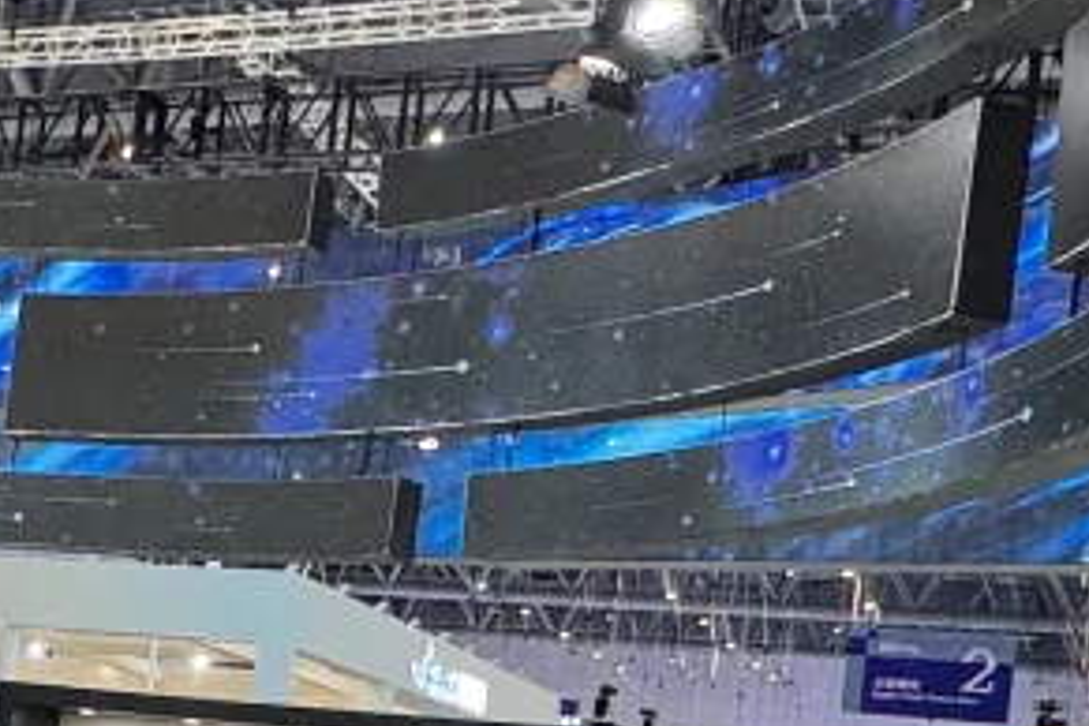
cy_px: 763
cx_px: -75
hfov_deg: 26.2
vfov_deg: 18.3
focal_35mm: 72
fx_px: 2178
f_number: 2.2
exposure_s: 1/99
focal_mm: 2.22
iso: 100
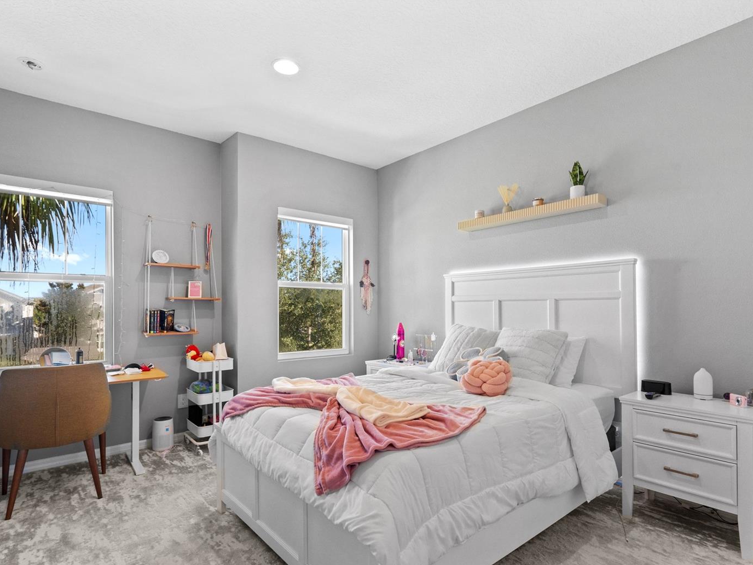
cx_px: 392
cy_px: 290
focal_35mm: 19
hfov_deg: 84.6
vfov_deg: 68.7
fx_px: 413
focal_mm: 17
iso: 1600
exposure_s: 1/10
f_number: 8
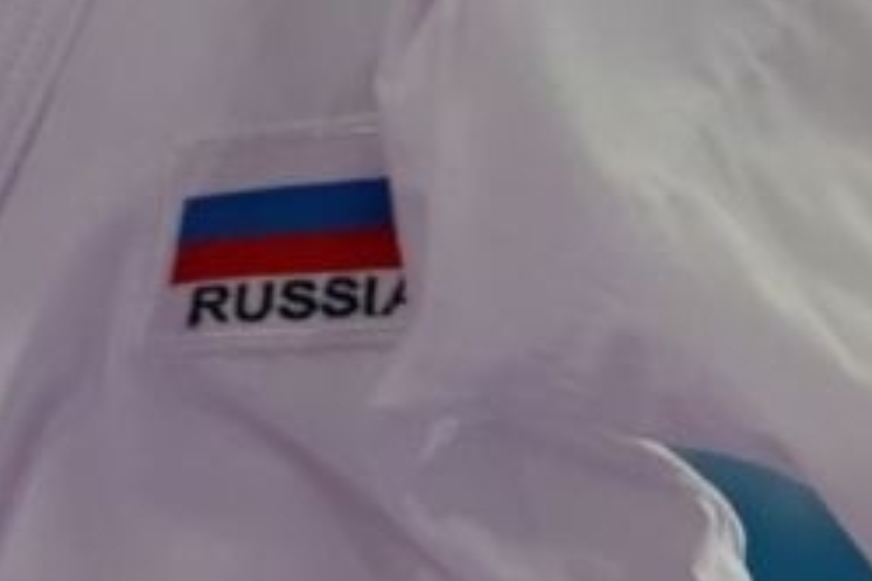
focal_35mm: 1586
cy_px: -924
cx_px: -784
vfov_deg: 0.9
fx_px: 38413
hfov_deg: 1.3
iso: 1000
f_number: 2.8
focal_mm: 146
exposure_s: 1/1000
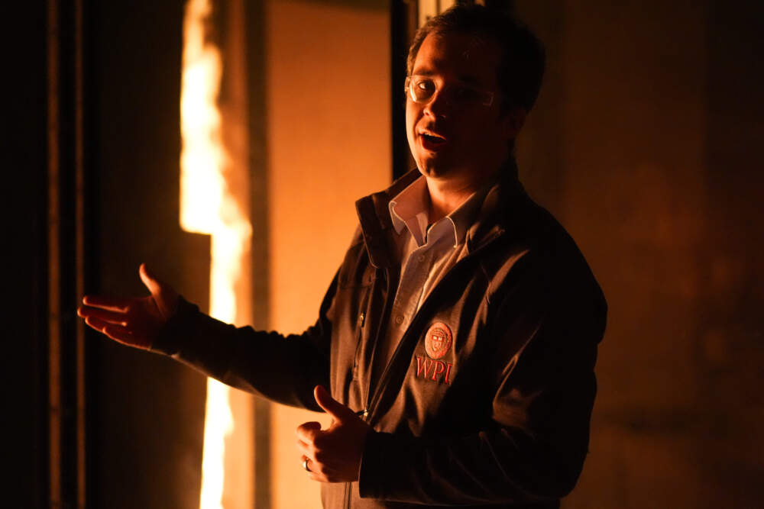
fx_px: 2462
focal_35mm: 116
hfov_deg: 17.6
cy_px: 254
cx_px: 382
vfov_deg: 11.8
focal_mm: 116
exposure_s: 1/200
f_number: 2.8
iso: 10000
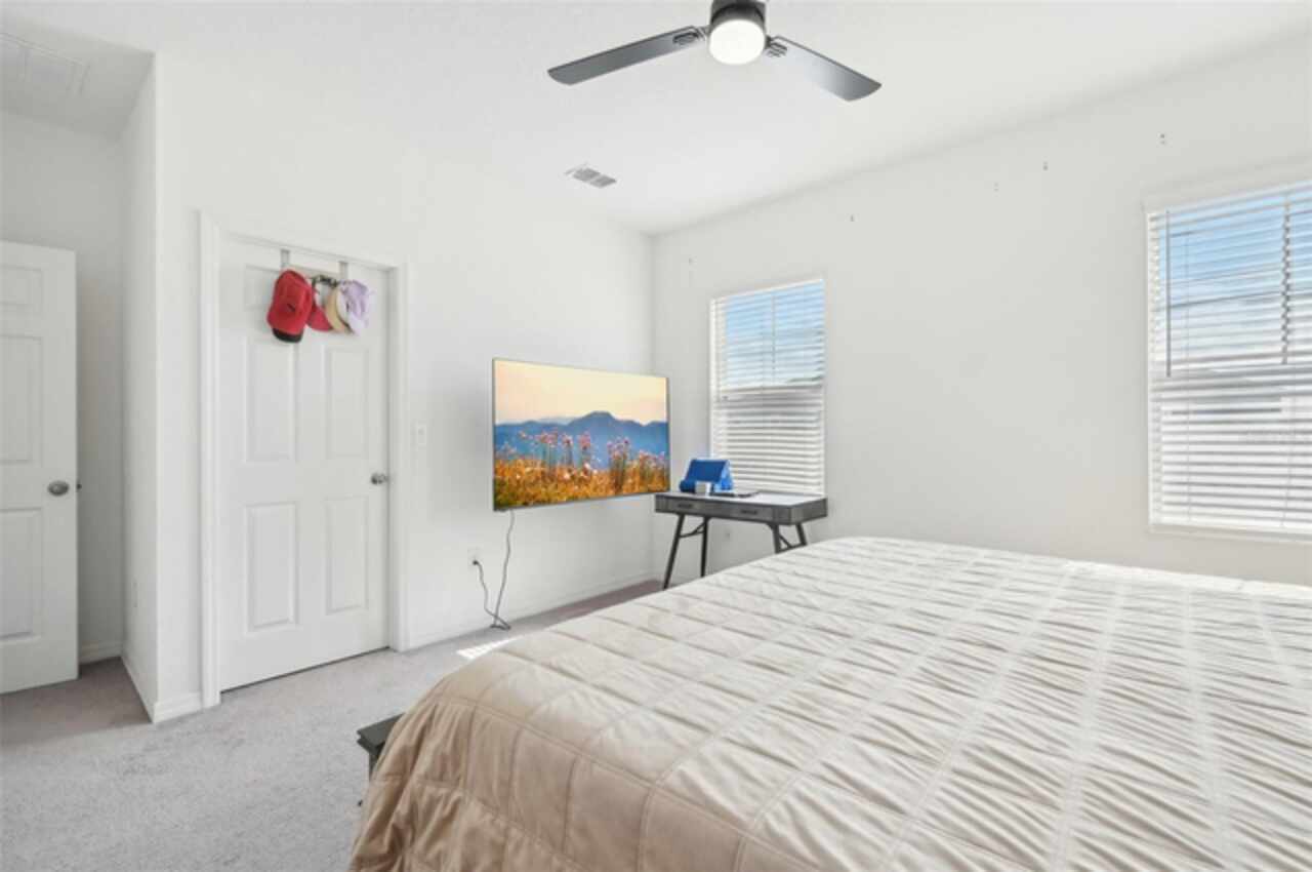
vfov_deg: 75.3
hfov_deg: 98.6
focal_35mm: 16
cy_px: 436
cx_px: 656
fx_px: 564
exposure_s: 1/250
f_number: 8
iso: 400
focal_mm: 15.5
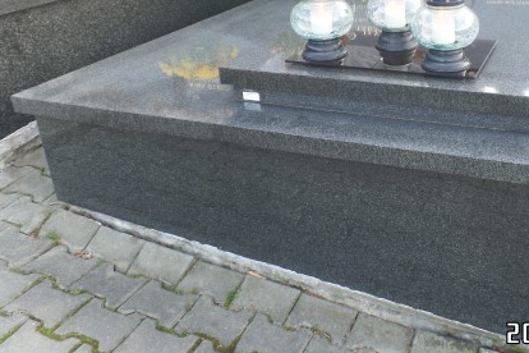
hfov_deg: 49.6
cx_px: 404
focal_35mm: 37
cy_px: 70
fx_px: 544
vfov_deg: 34.8
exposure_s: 1/30
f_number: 3.5
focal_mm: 4.1
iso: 100
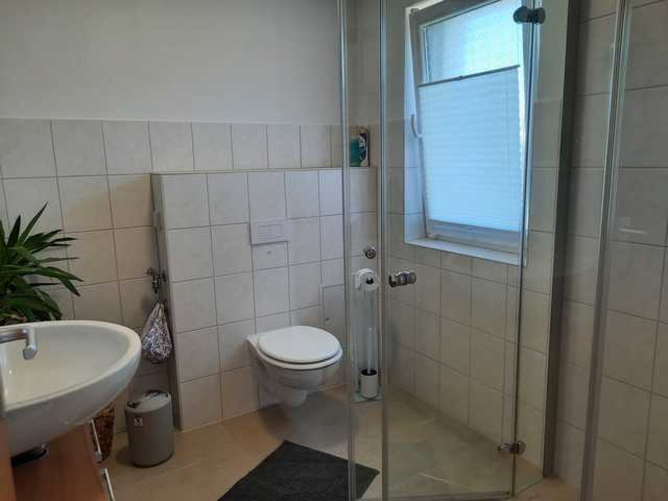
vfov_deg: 54.9
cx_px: 334
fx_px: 482
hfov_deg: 69.4
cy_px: 250
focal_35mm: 25
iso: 64
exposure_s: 1/50
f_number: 2
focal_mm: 4.6
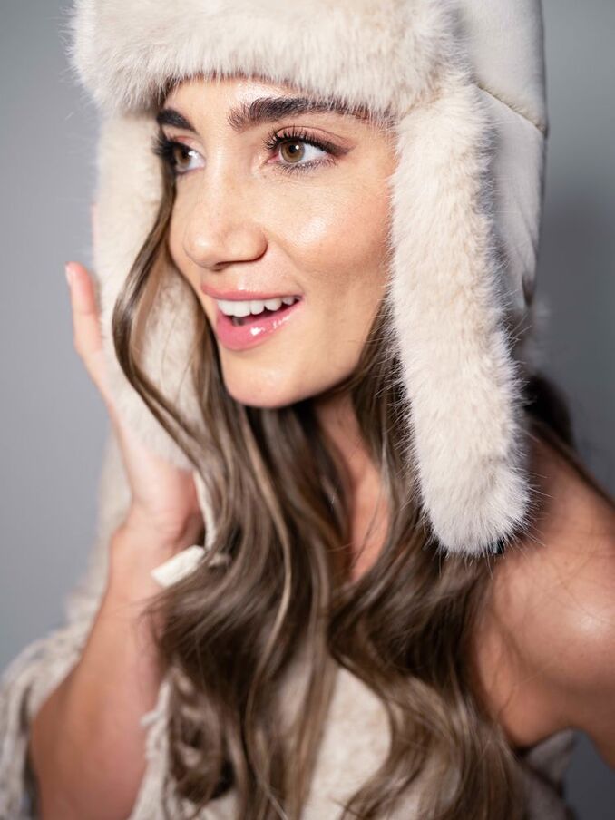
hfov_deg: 39.7
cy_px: 410
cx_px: 308
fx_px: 853
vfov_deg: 51.4
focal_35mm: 36
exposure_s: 1/160
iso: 800
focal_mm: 45
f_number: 3.6
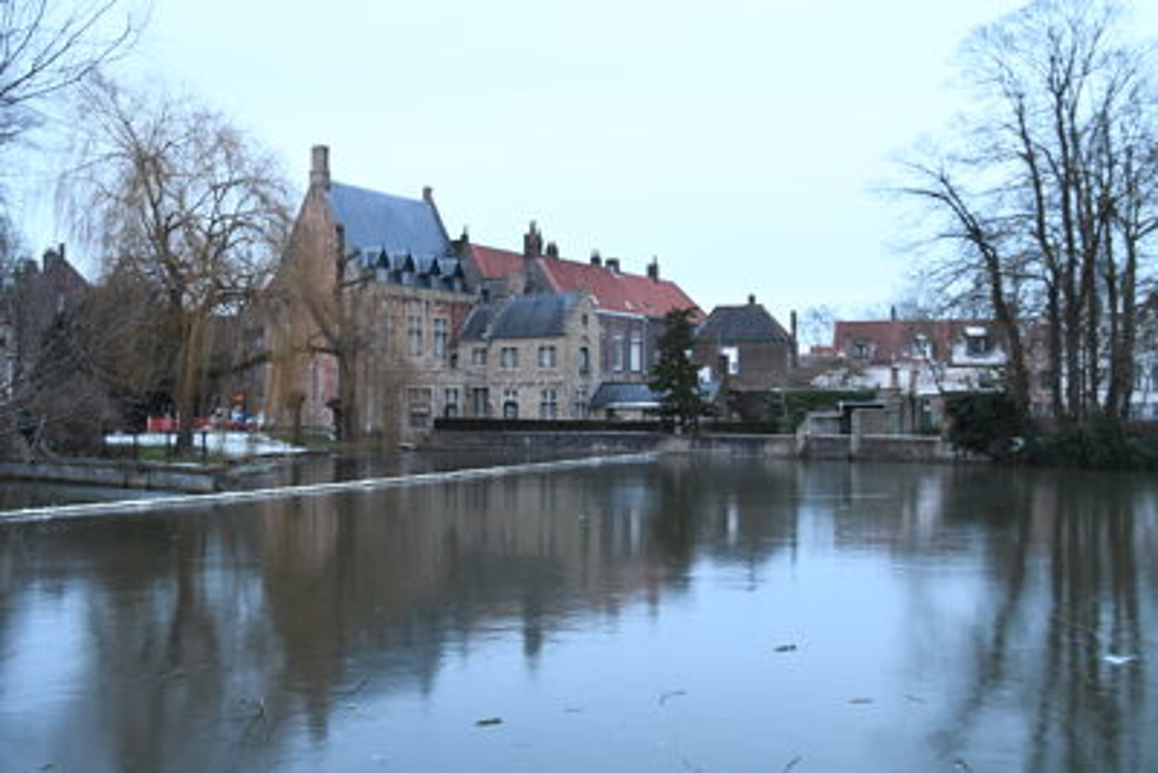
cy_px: 386
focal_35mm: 33
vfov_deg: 40.0
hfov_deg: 57.2
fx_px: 1062
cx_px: 579
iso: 3200
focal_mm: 22
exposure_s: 1/50
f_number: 5
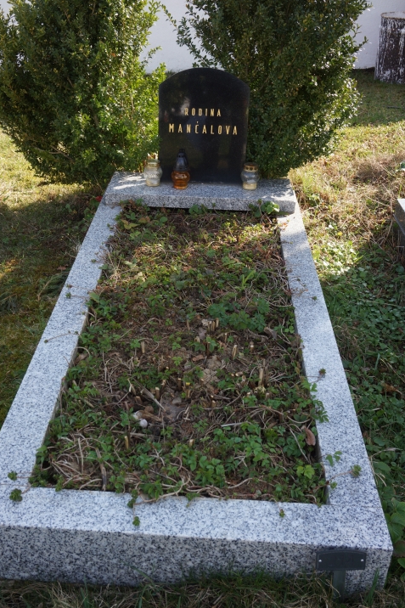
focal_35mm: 38
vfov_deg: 50.7
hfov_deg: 35.0
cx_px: 186
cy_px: 293
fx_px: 642
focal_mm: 23
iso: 100
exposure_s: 1/125
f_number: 5.6
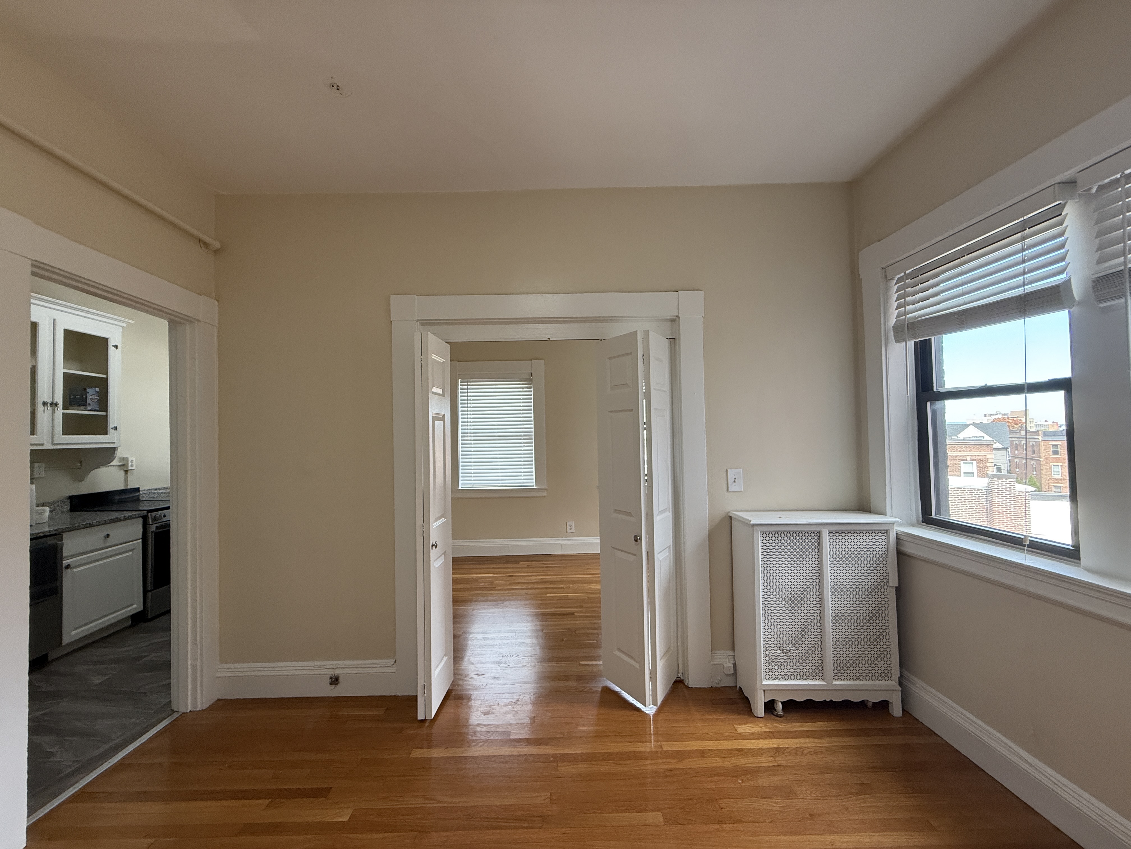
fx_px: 457
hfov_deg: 102.1
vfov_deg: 85.7
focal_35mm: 14
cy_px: 424
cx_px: 566
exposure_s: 1/120
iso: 200
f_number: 2.2
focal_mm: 2.22
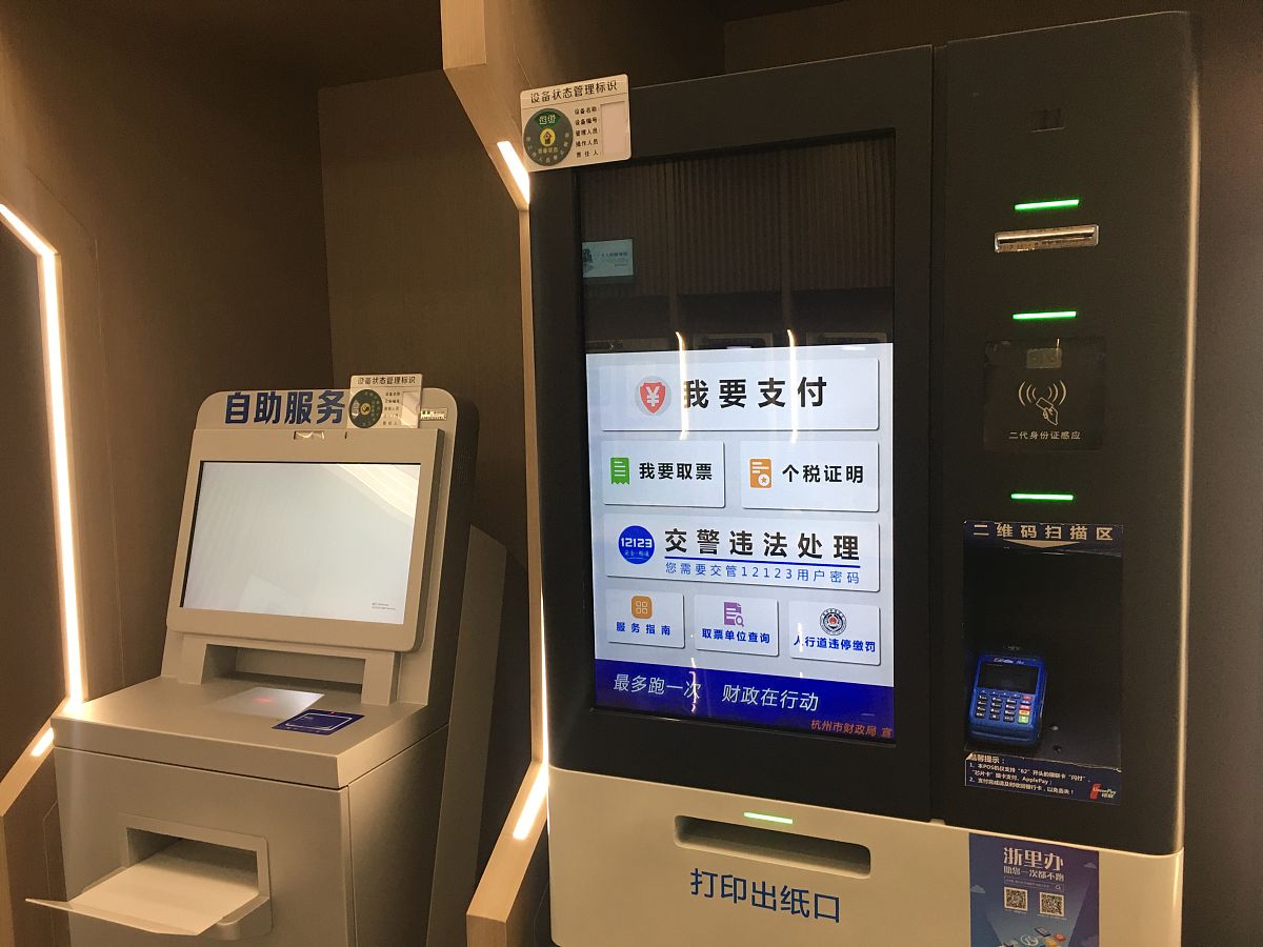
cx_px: 632
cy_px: 474
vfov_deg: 48.2
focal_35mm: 29
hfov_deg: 61.7
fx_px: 1058
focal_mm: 4.15
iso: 50
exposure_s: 1/33
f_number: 2.2
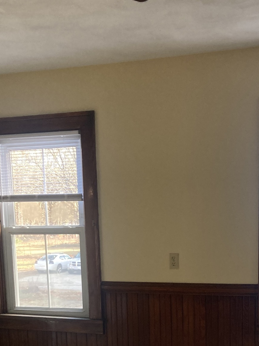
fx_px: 559
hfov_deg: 26.1
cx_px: 145
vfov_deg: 32.7
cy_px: 308
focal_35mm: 56
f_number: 1.8
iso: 125
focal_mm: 3.99
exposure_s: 1/60
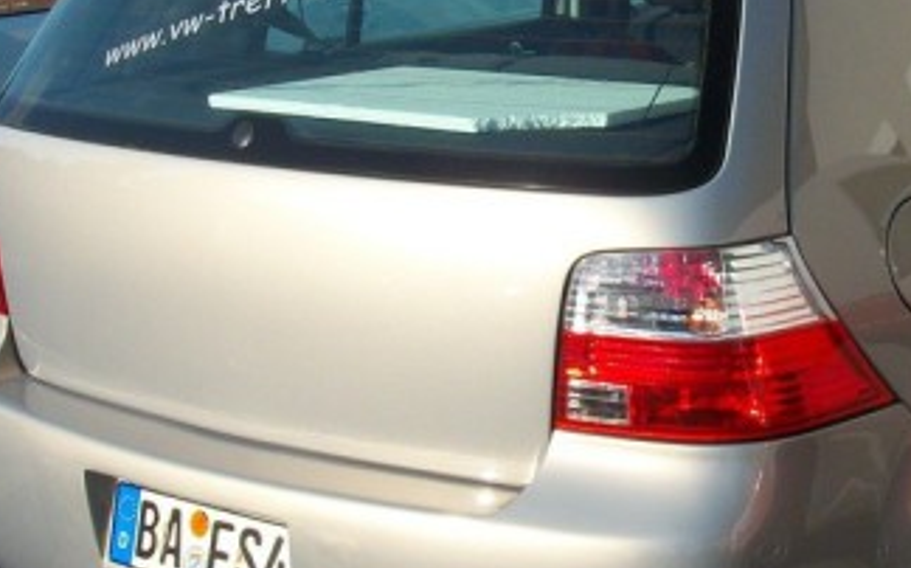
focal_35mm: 89
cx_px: 675
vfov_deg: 14.7
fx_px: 2208
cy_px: 287
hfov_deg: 23.1
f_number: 5.5
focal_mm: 5.7
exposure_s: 1/300
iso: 80
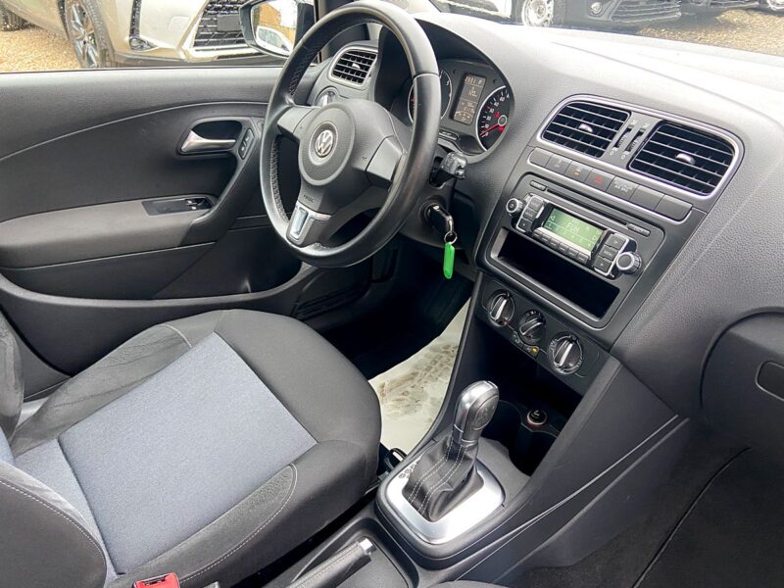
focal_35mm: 26
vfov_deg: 53.1
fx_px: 589
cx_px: 392
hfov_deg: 67.3
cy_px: 294
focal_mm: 4.25
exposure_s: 1/60
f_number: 1.8
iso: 125
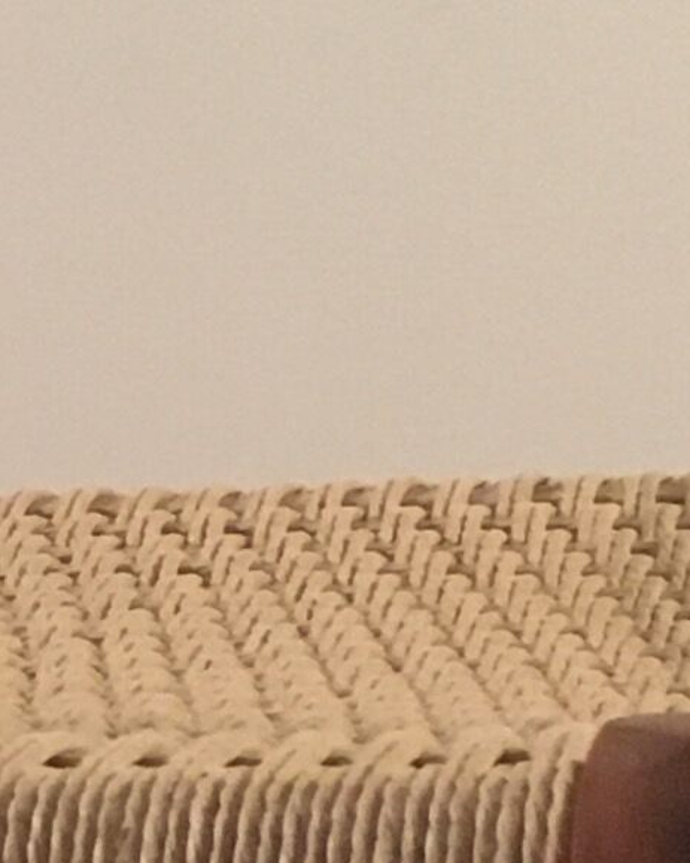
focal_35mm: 197
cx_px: -228
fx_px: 5030
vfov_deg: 9.7
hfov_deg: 7.7
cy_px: 811
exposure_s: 1/33
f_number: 2.2
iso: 250
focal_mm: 4.15
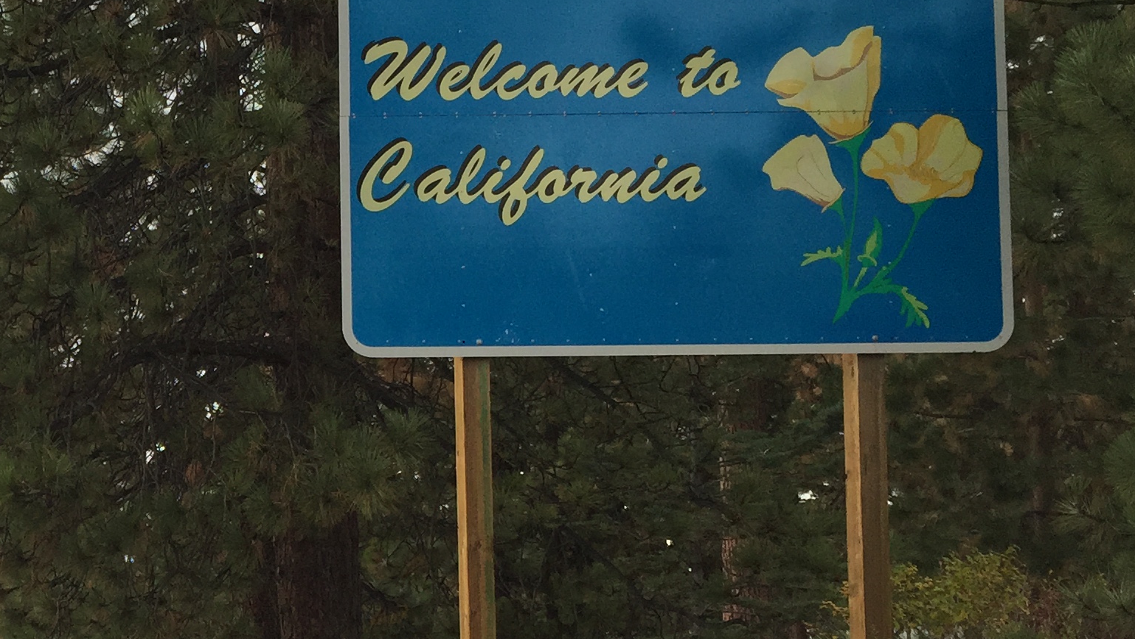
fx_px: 2017
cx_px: -5
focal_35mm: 67
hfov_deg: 29.3
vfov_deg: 17.7
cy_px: 570
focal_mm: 4.15
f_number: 2.2
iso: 32
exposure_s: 1/269
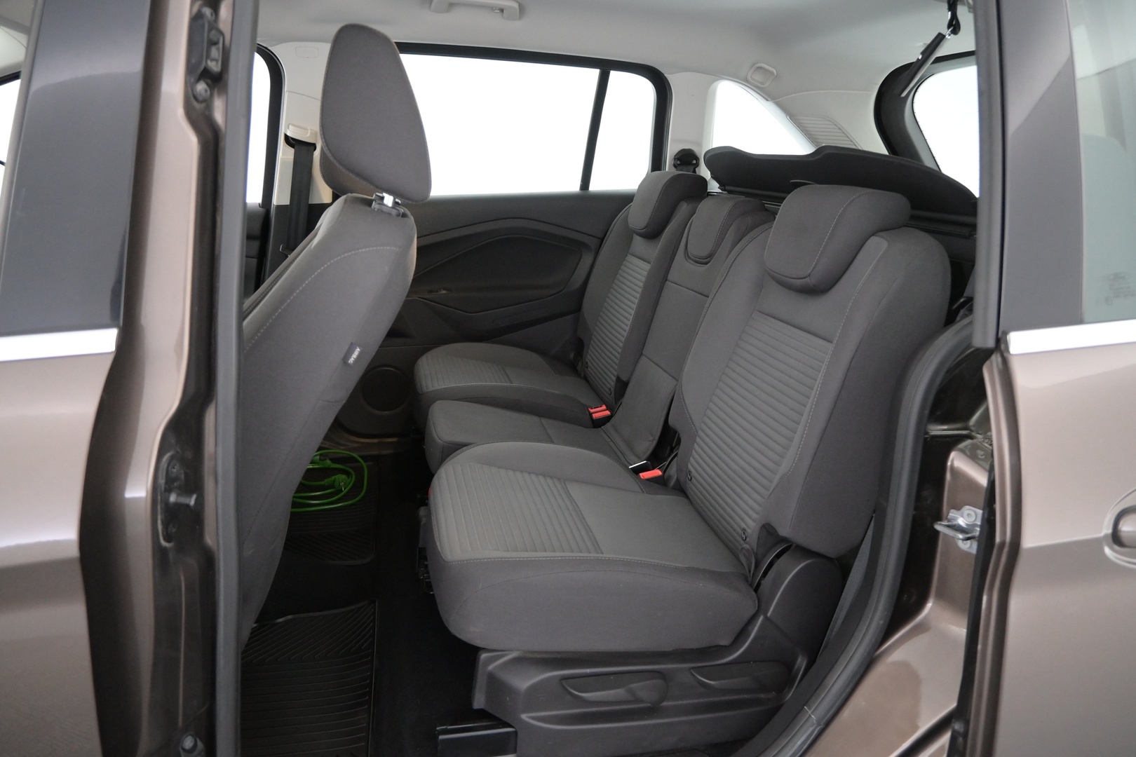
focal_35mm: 24
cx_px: 568
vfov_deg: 53.1
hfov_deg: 73.7
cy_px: 378
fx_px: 757
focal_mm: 16
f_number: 3.5
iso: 2500
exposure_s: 1/50
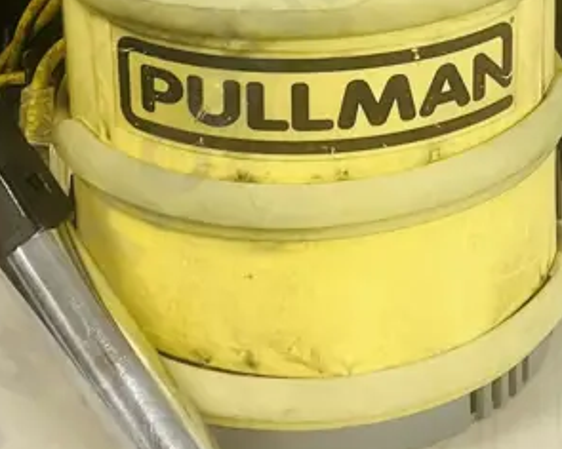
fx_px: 1580
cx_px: 448
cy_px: -207
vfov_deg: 15.1
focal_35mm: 95
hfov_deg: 20.0
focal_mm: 3.99
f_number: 1.8
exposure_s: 1/50
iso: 160
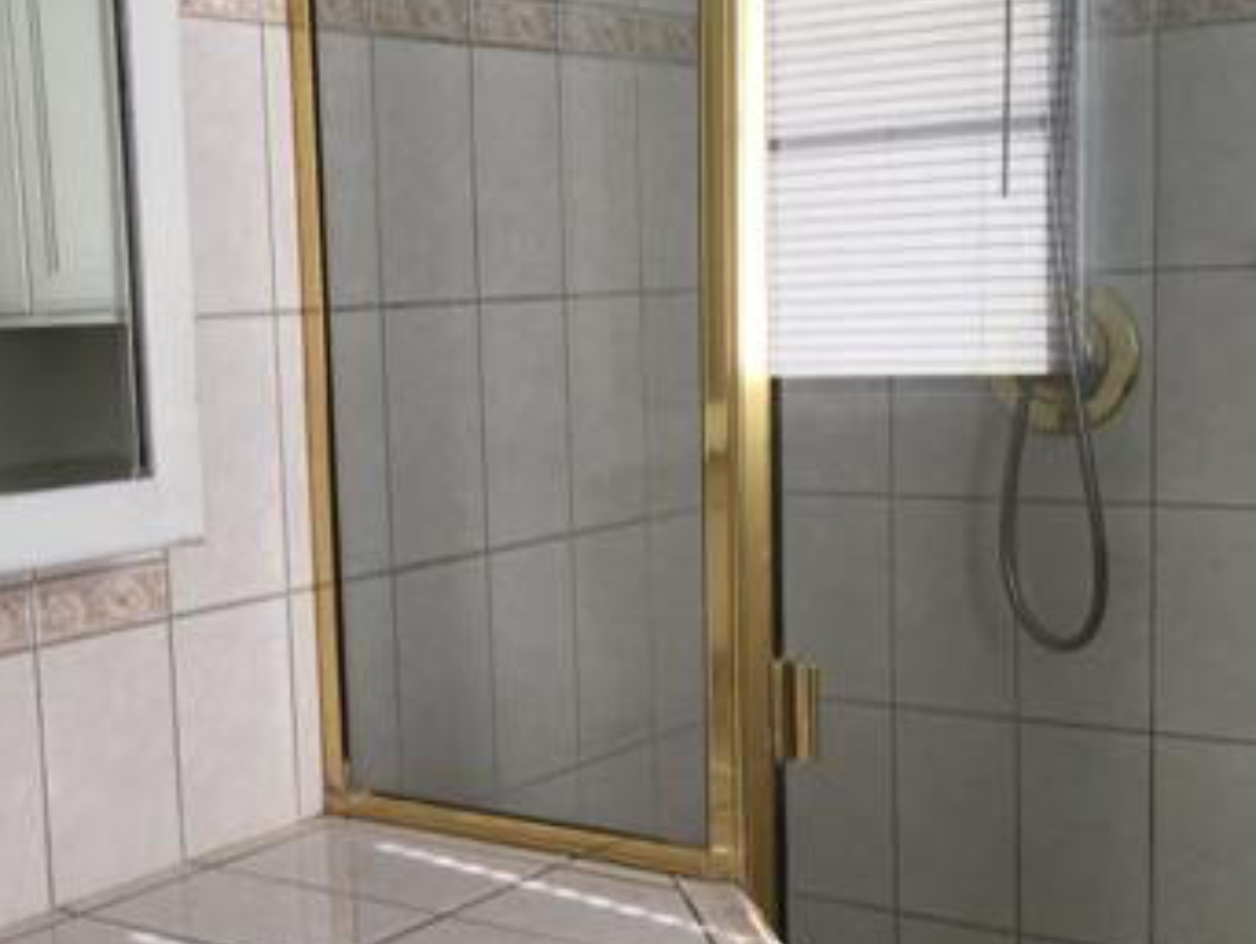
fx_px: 2106
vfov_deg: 25.2
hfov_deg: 32.8
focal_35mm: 58
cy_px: 522
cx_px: 375
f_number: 2.4
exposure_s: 1/60
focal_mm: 3.3
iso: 32
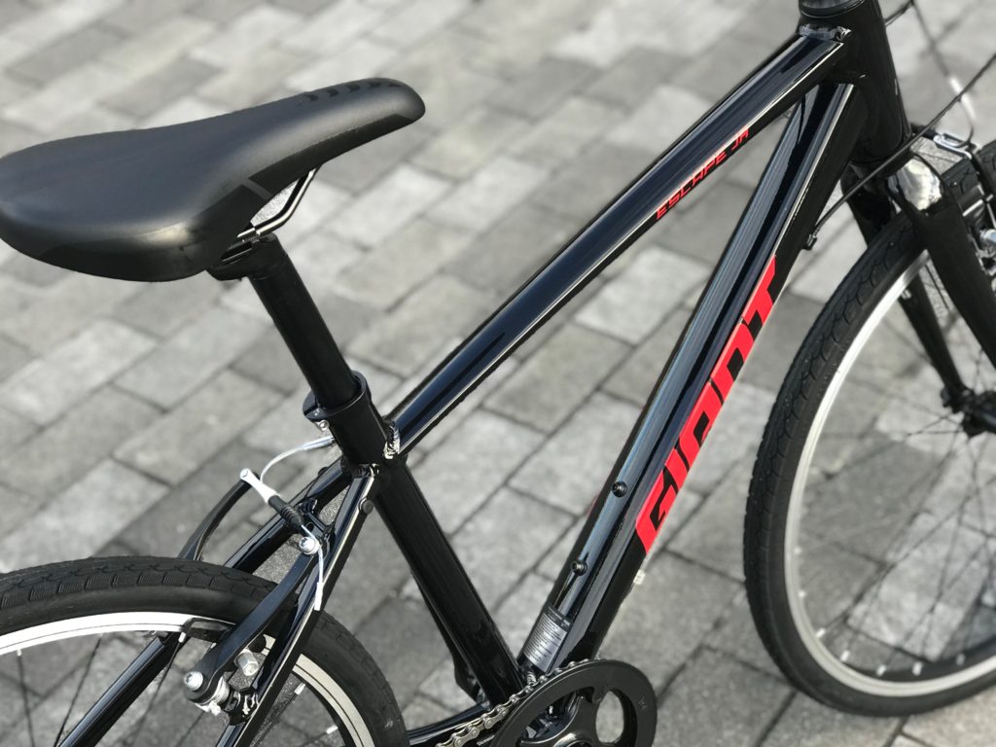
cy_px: 374
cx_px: 498
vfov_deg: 25.7
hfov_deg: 33.8
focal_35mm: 57
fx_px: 1640
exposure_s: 1/60
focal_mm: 6.6
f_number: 2.8
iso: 25
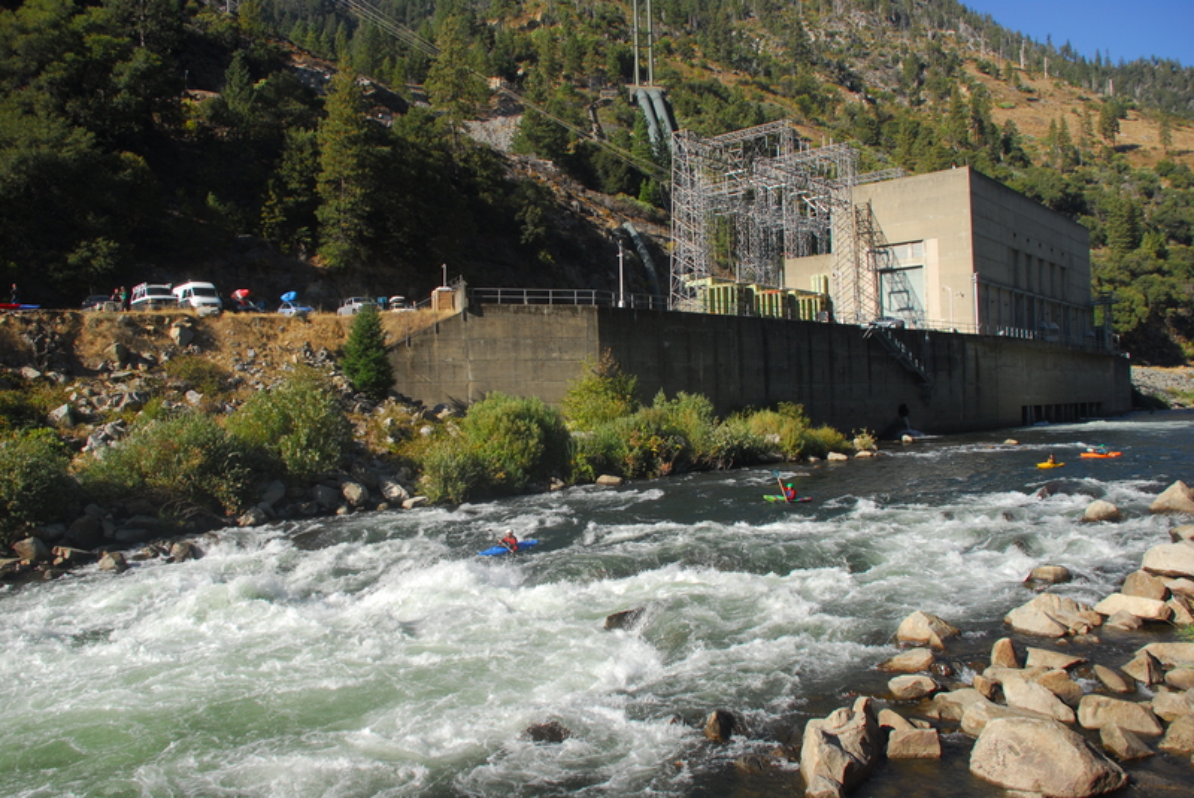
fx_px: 896
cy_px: 399
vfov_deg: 48.0
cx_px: 597
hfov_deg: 67.3
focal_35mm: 27
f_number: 5.6
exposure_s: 1/500
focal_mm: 18
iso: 200
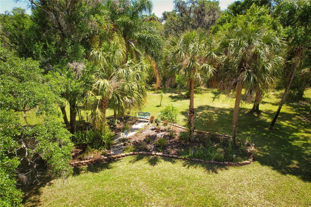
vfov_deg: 57.2
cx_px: 156
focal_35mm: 22
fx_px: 190
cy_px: 104
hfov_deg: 78.6
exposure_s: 1/640
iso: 100
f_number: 2.8
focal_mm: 8.38
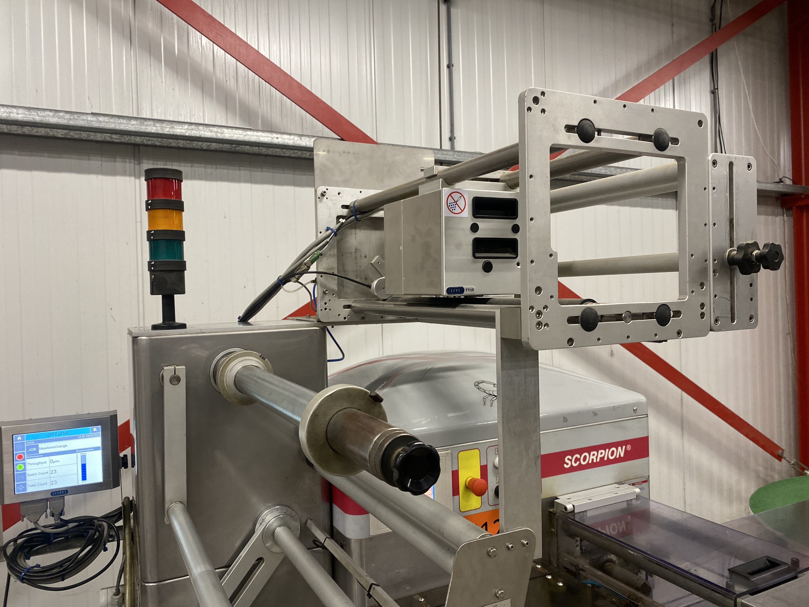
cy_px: 304
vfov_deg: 53.1
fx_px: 608
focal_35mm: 26
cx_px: 404
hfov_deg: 67.3
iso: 160
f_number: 1.8
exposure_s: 1/50
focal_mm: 4.25
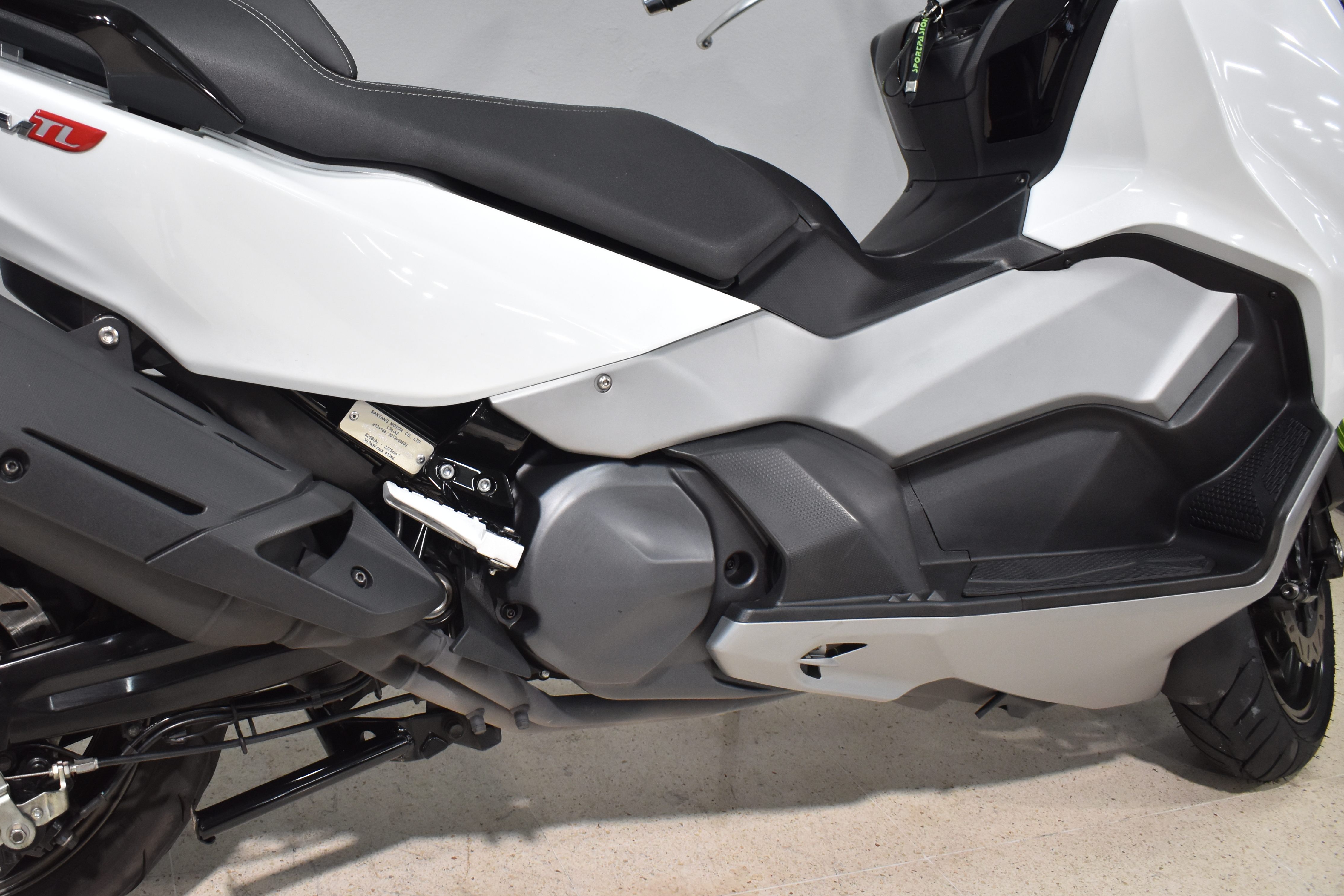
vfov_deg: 36.7
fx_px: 1344
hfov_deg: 52.7
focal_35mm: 36
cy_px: 363
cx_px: 521
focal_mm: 18
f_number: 3.5
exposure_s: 1/50
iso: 800
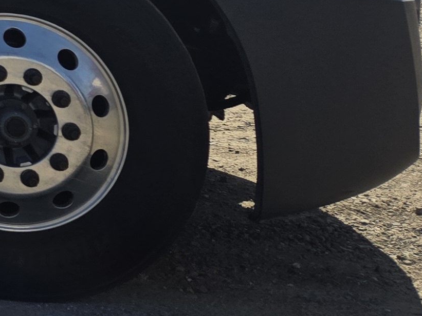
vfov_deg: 12.2
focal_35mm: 112
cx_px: -577
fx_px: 1366
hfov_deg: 13.3
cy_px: -236
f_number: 1.8
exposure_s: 1/2094
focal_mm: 5.4
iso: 25
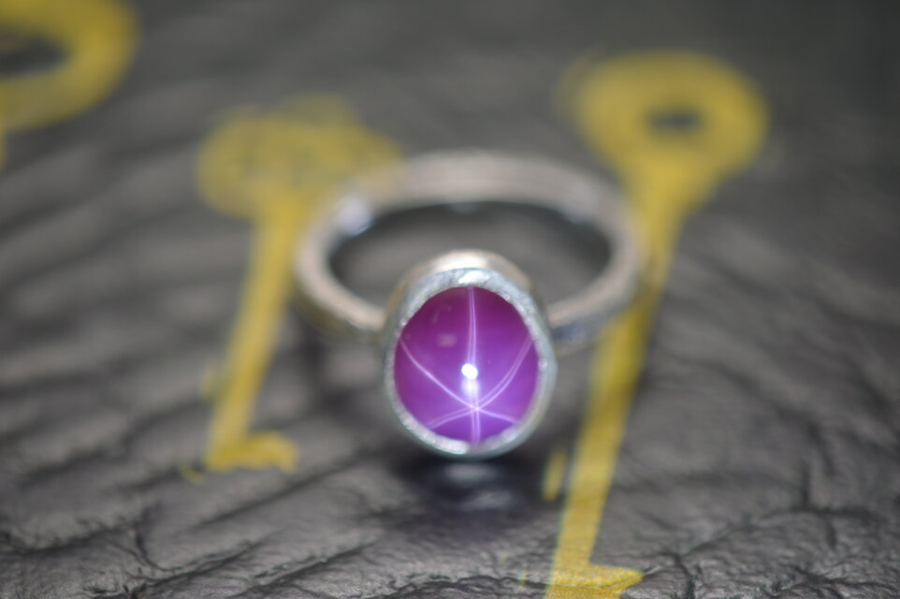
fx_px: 3185
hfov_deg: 16.1
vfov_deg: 10.7
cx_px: 450
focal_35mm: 128
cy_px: 300
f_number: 4.2
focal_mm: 85
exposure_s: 1/125
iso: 100
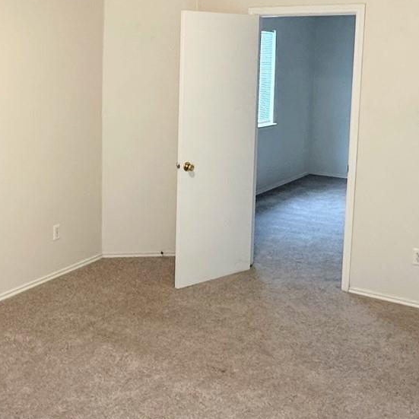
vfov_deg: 36.2
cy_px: 123
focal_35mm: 46
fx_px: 630
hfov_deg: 36.3
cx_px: 126
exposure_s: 1/60
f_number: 2.2
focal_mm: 2.22
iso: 200
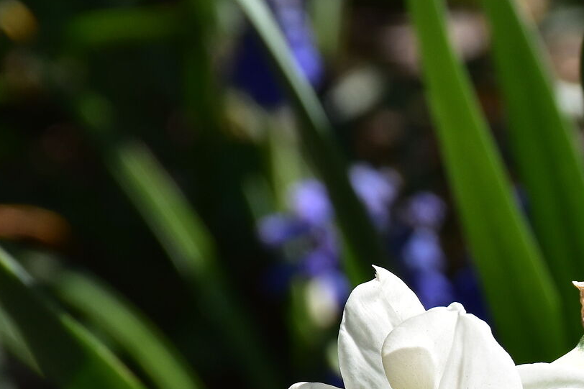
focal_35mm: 621
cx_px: 716
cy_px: 514
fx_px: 10071
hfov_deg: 3.3
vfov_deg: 2.2
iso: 400
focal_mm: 140
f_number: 11
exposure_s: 1/400
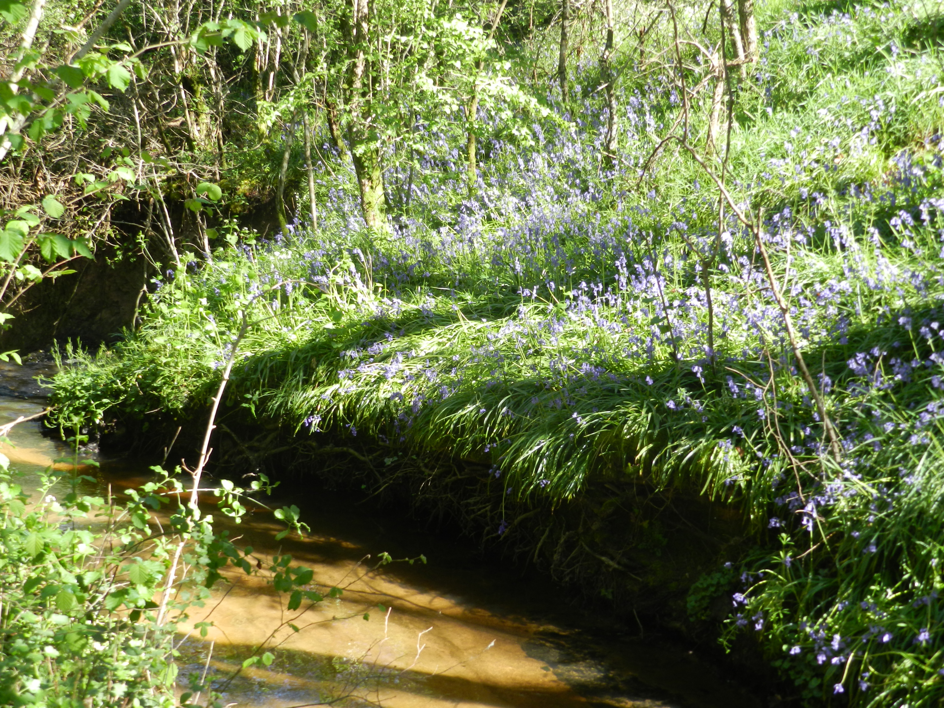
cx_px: 472
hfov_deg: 32.2
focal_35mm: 60
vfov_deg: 24.4
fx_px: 1636
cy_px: 354
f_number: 4.6
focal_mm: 10.7
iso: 160
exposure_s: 1/100
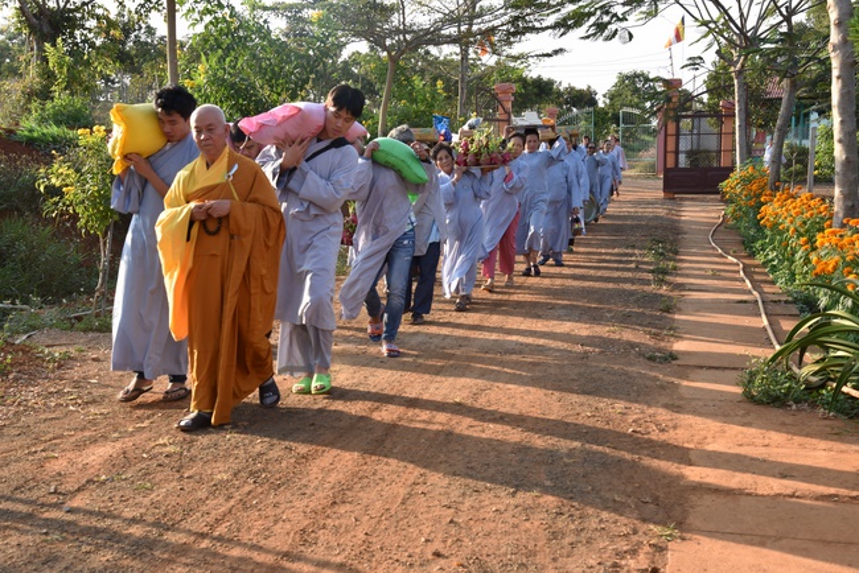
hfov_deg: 41.1
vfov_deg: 28.1
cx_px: 430
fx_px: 1146
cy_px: 286
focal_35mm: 48
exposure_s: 1/200
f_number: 7.1
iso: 400
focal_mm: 48
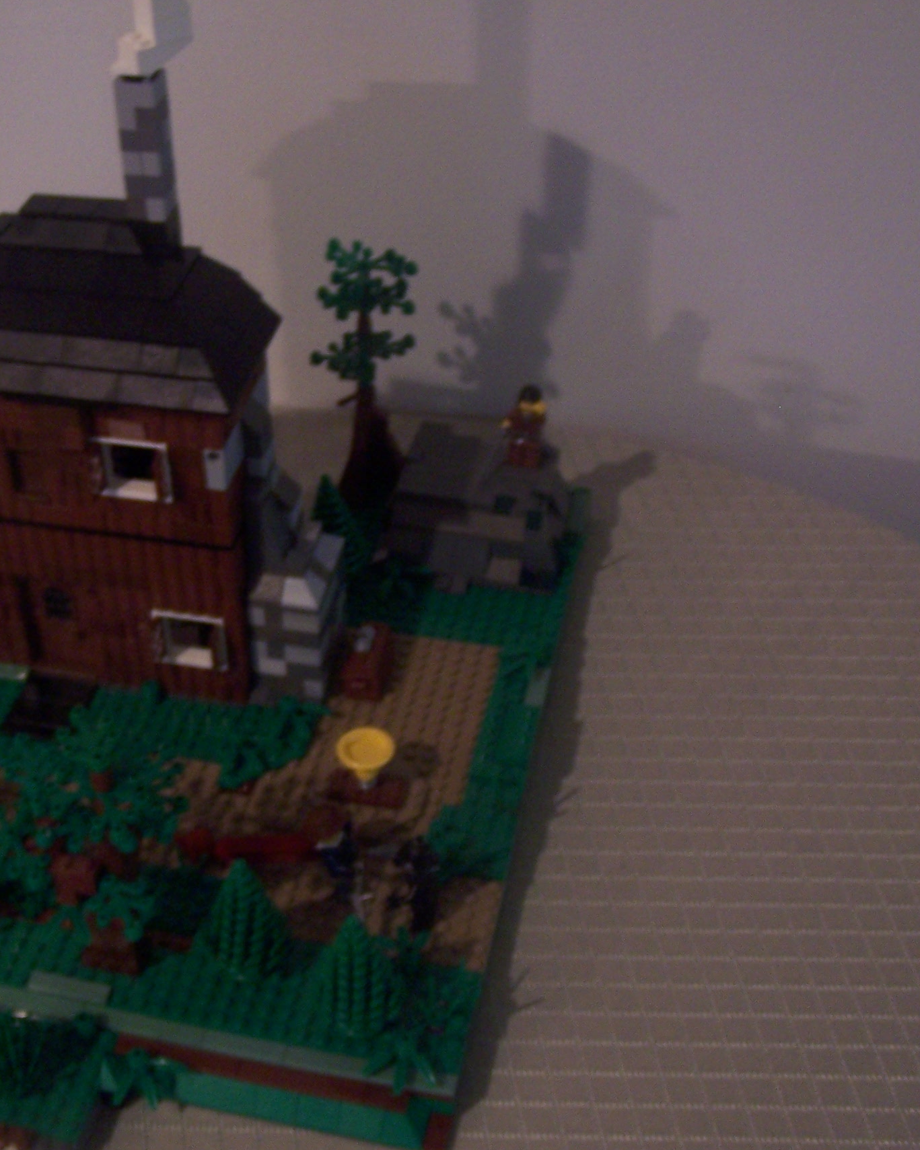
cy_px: 575
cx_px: 296
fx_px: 1702
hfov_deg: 30.0
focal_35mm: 50
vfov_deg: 37.3
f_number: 2.8
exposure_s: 1/8
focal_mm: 6.3
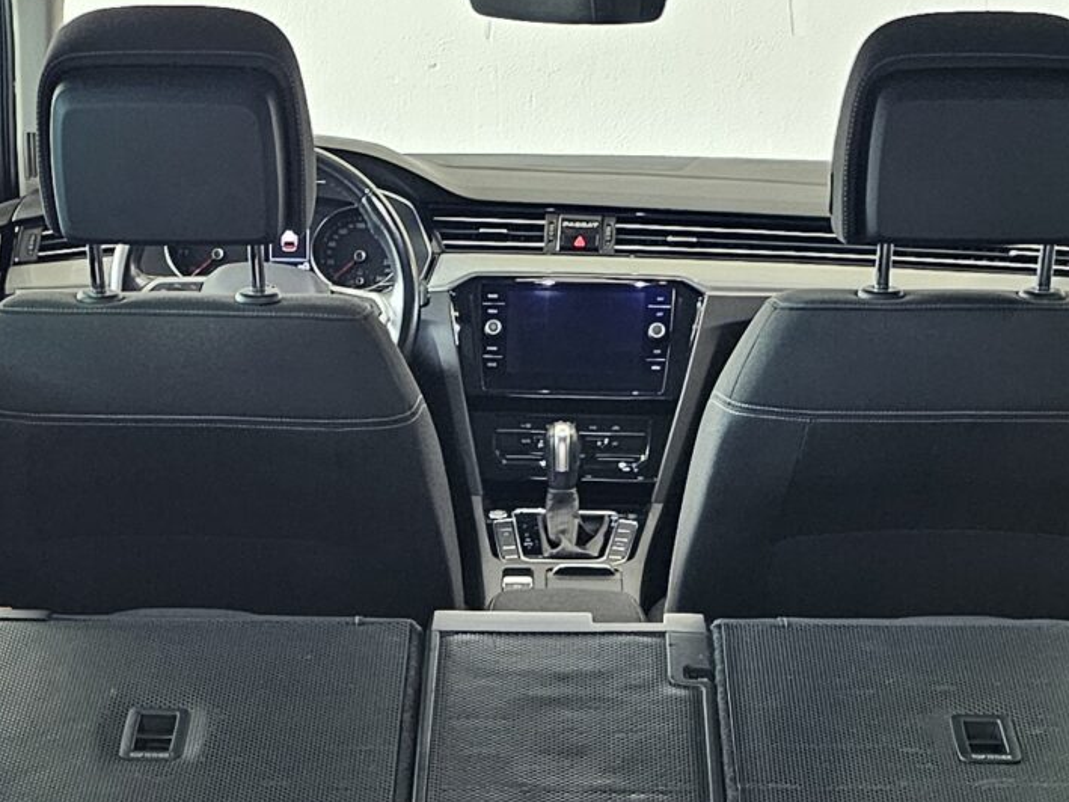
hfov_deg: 23.5
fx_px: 2564
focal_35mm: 83
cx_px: 495
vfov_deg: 16.3
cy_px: 1185
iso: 800
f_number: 1.7
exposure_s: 1/24
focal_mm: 6.3
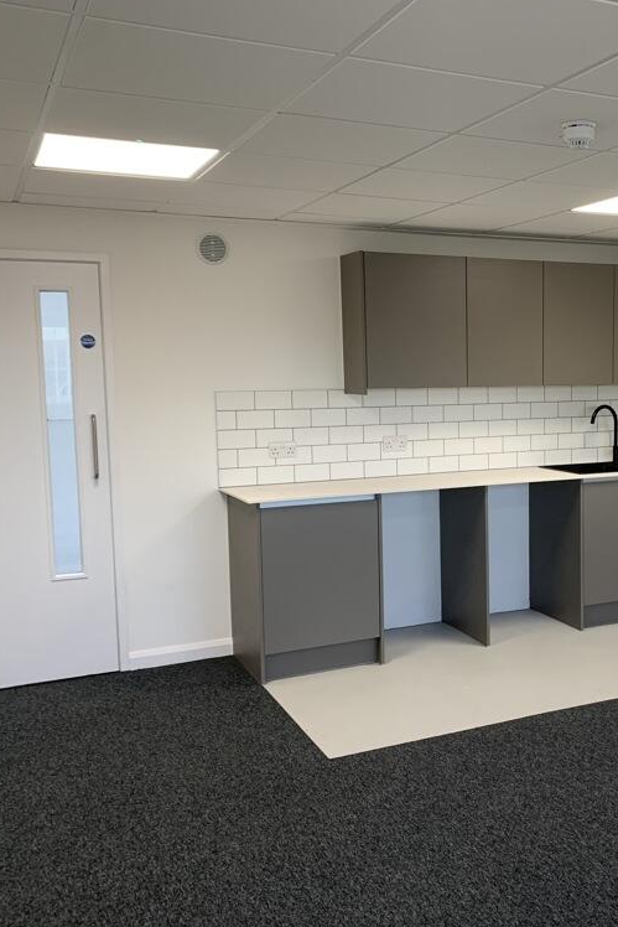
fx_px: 952
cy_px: 465
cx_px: 521
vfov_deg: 51.9
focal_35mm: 37
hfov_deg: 34.5
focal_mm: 4.25
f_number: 1.8
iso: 100
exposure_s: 1/106
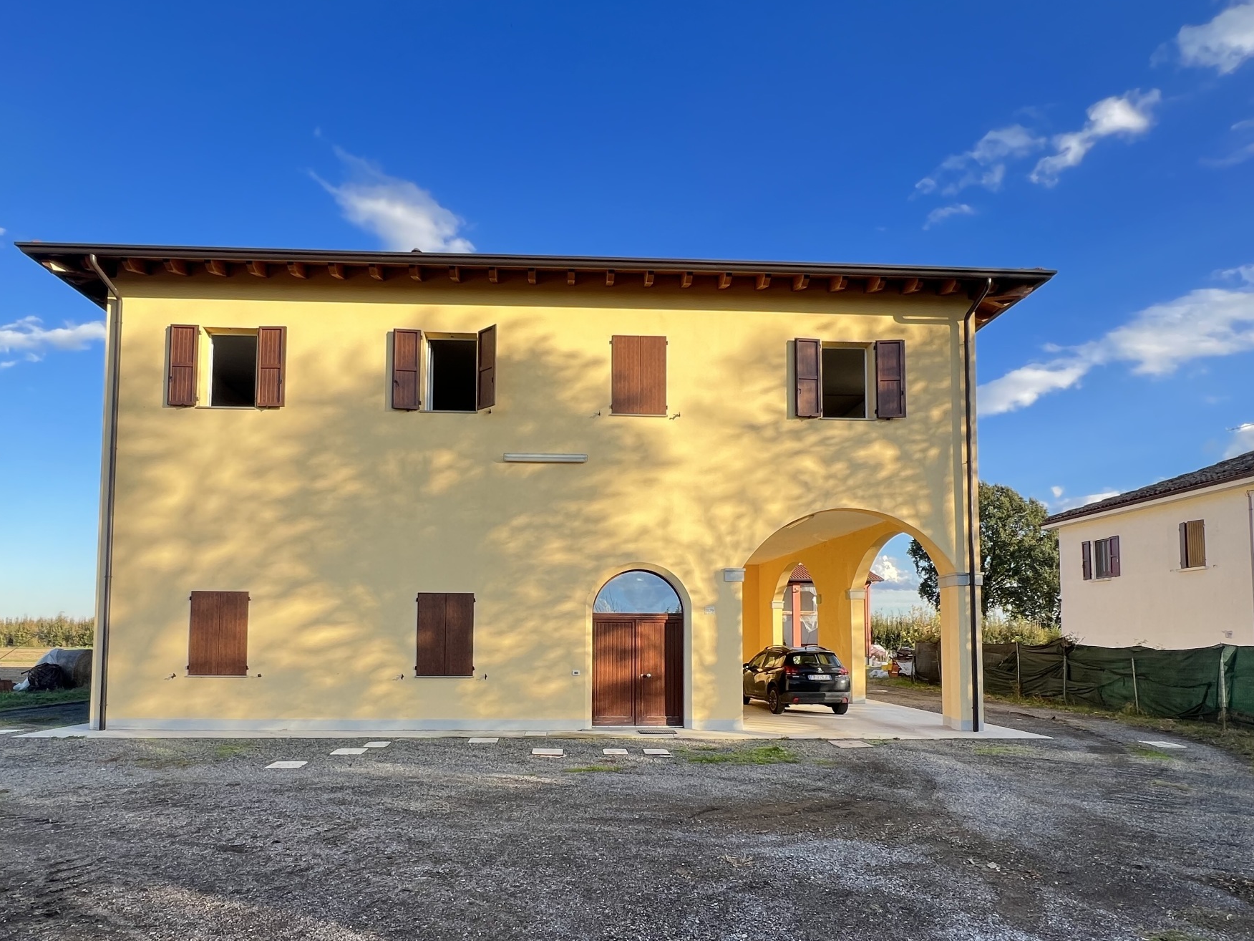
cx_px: 592
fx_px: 688
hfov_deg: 84.6
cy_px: 597
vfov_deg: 67.5
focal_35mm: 19
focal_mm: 1.57
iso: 32
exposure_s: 1/355
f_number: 1.8
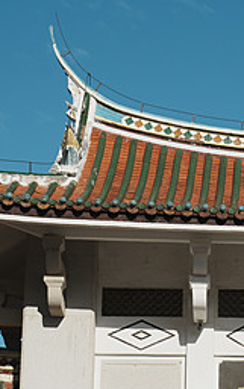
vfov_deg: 14.2
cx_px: 291
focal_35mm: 146
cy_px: 305
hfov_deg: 8.9
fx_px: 1551
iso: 100
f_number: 8
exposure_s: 1/640
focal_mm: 46
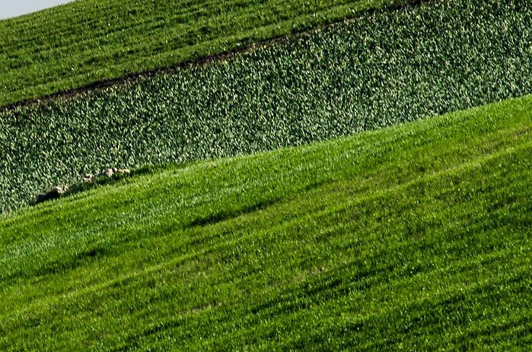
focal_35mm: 1546
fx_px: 22800
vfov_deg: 0.9
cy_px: 126
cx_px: -108
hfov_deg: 1.3
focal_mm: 300
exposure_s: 1/250
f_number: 8
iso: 100
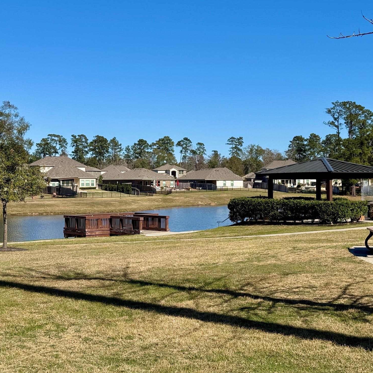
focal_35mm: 59
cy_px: 185
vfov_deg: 29.1
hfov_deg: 29.0
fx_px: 719
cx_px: 225
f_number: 1.78
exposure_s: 1/7092
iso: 64
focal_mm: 6.76
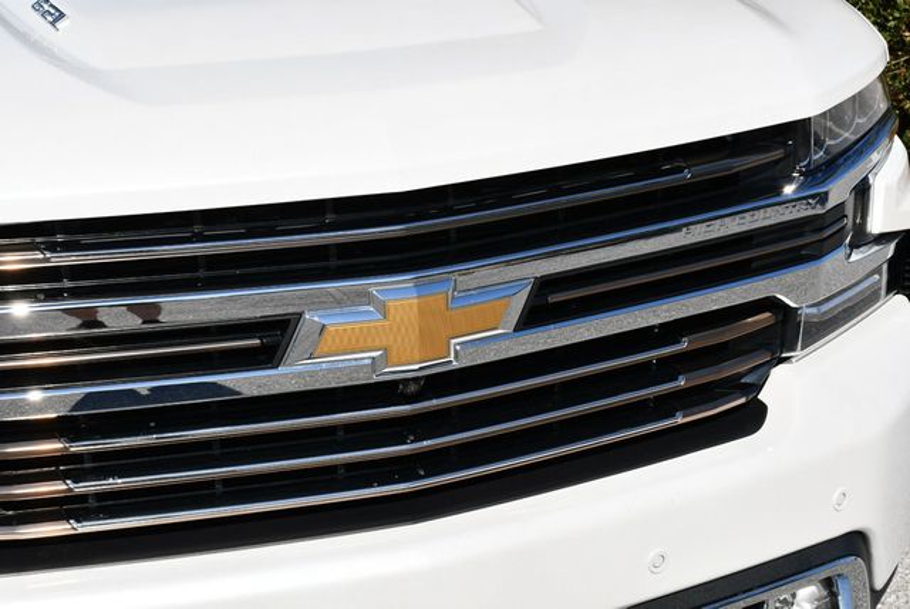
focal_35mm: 70
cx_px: 455
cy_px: 304
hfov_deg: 28.8
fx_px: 1771
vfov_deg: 19.5
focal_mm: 35
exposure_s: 1/320
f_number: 9
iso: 100
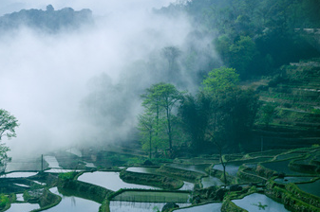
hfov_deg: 23.6
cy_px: 144
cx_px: 136
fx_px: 764
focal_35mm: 86
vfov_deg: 15.8
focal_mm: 58
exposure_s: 1/640
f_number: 16
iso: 200
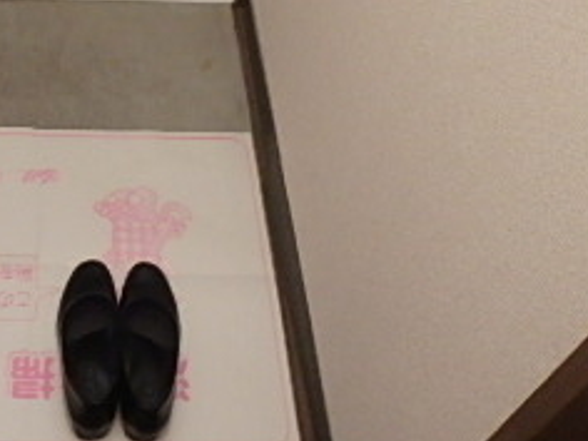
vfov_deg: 23.7
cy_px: -67
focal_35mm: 57
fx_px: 968
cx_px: 92
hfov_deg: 32.6
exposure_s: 1/30
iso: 500
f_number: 3.5
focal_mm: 3.7
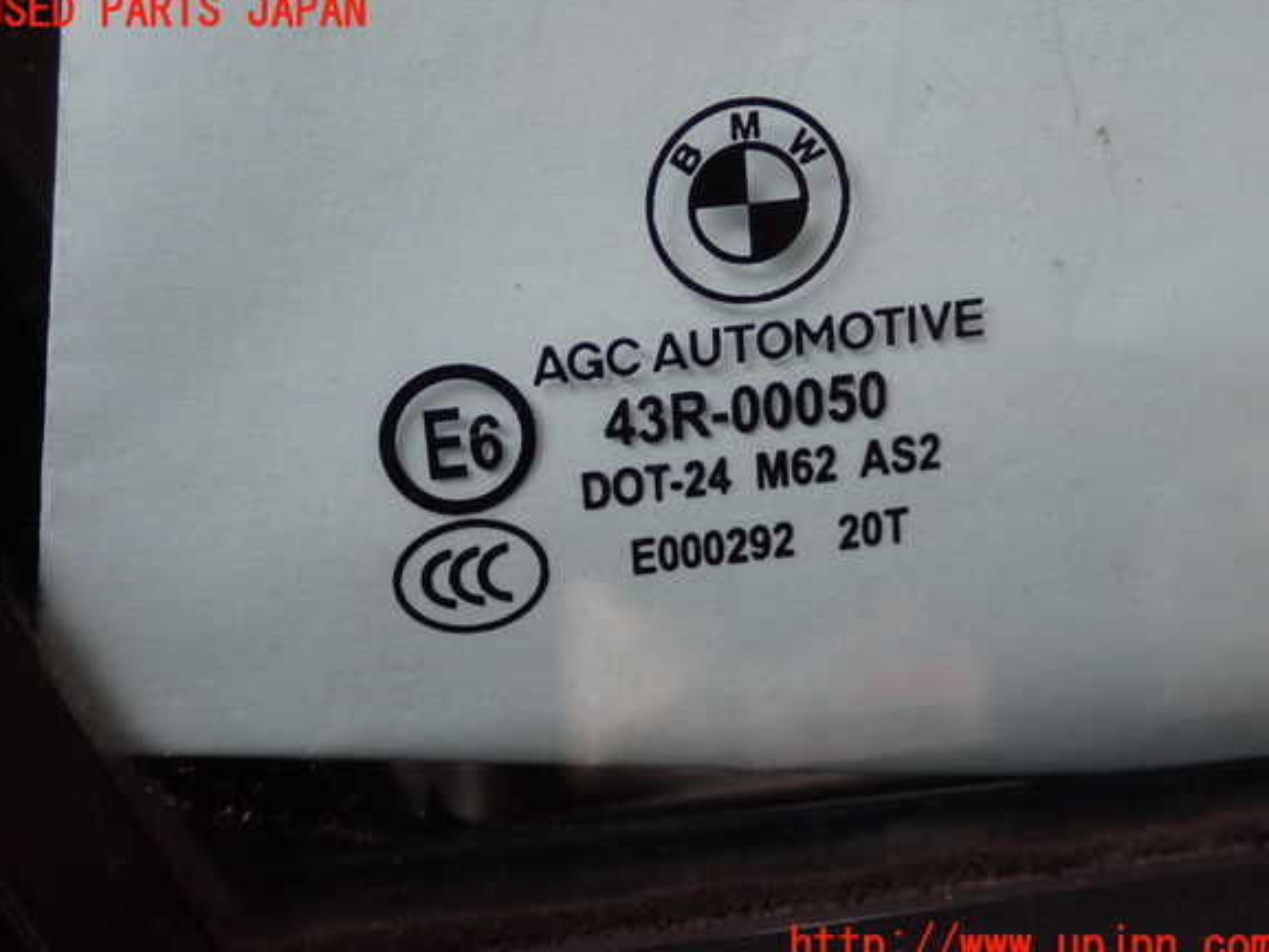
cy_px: 479
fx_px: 1907
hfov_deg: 36.8
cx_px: 627
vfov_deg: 28.0
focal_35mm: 52
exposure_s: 1/50
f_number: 3.2
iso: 200
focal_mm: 9.01
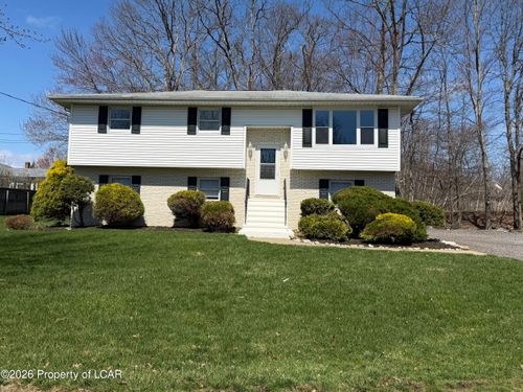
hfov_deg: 71.6
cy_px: 196
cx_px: 262
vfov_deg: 56.8
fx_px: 363
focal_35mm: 24
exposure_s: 1/5714
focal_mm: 6.76
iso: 80
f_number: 1.78
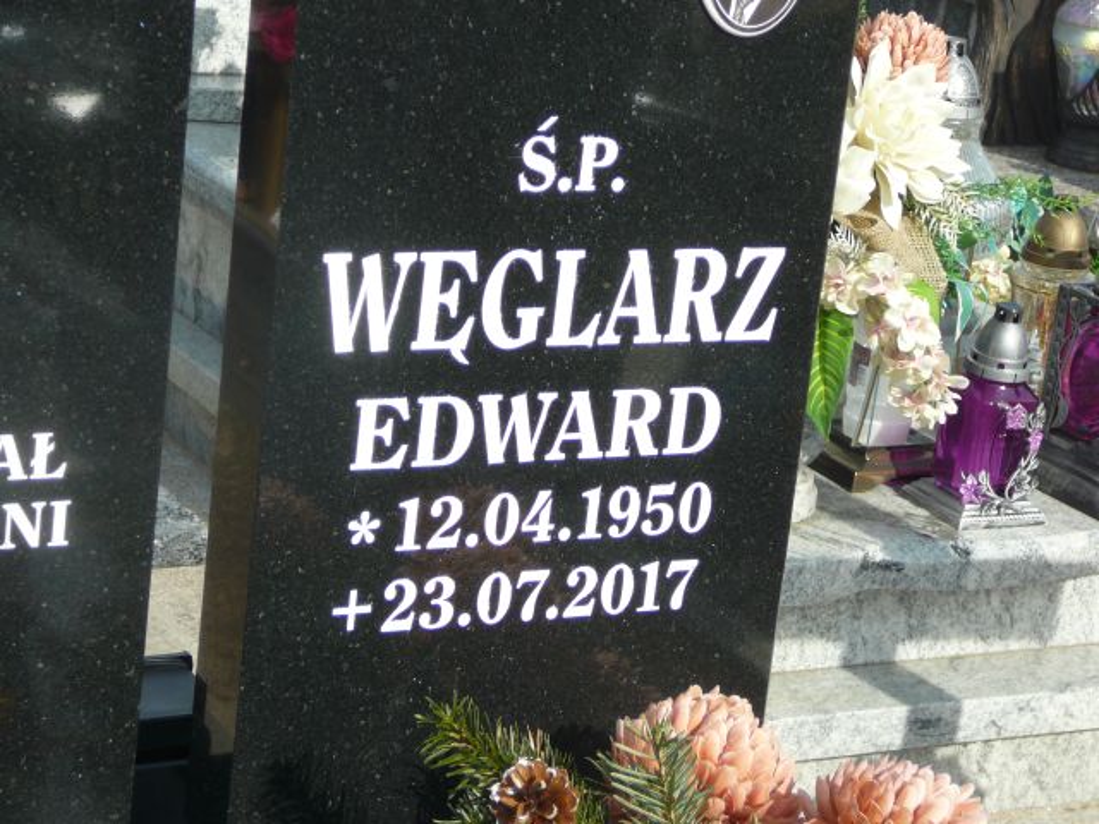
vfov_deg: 15.6
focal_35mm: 95
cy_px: 412
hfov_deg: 20.7
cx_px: 550
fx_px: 3016
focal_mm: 14.1
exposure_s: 1/640
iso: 80
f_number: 3.9
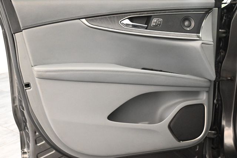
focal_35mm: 46
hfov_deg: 42.8
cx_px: 118
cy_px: 79
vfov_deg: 29.2
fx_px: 303
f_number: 11
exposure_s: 1/60
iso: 14400
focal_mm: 46
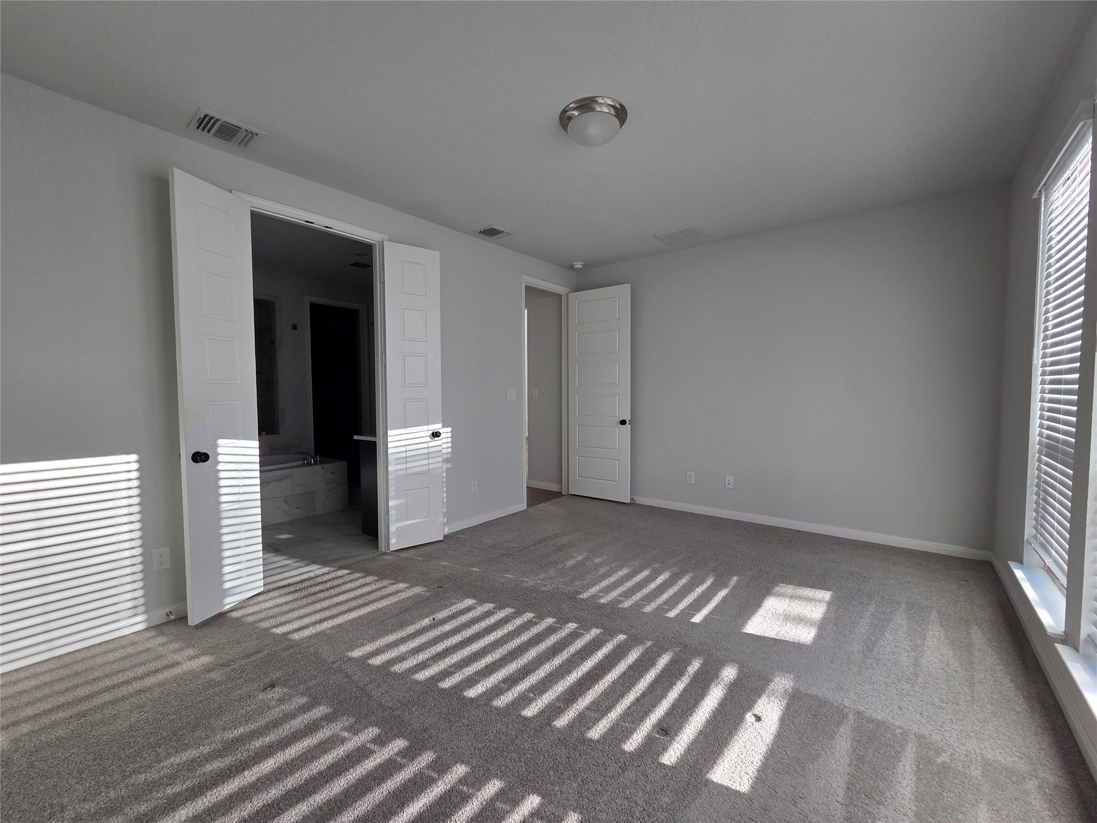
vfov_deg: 89.9
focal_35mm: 13
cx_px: 548
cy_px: 412
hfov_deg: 106.2
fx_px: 412
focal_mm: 2.2
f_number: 2.2
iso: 50
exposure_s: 1/139
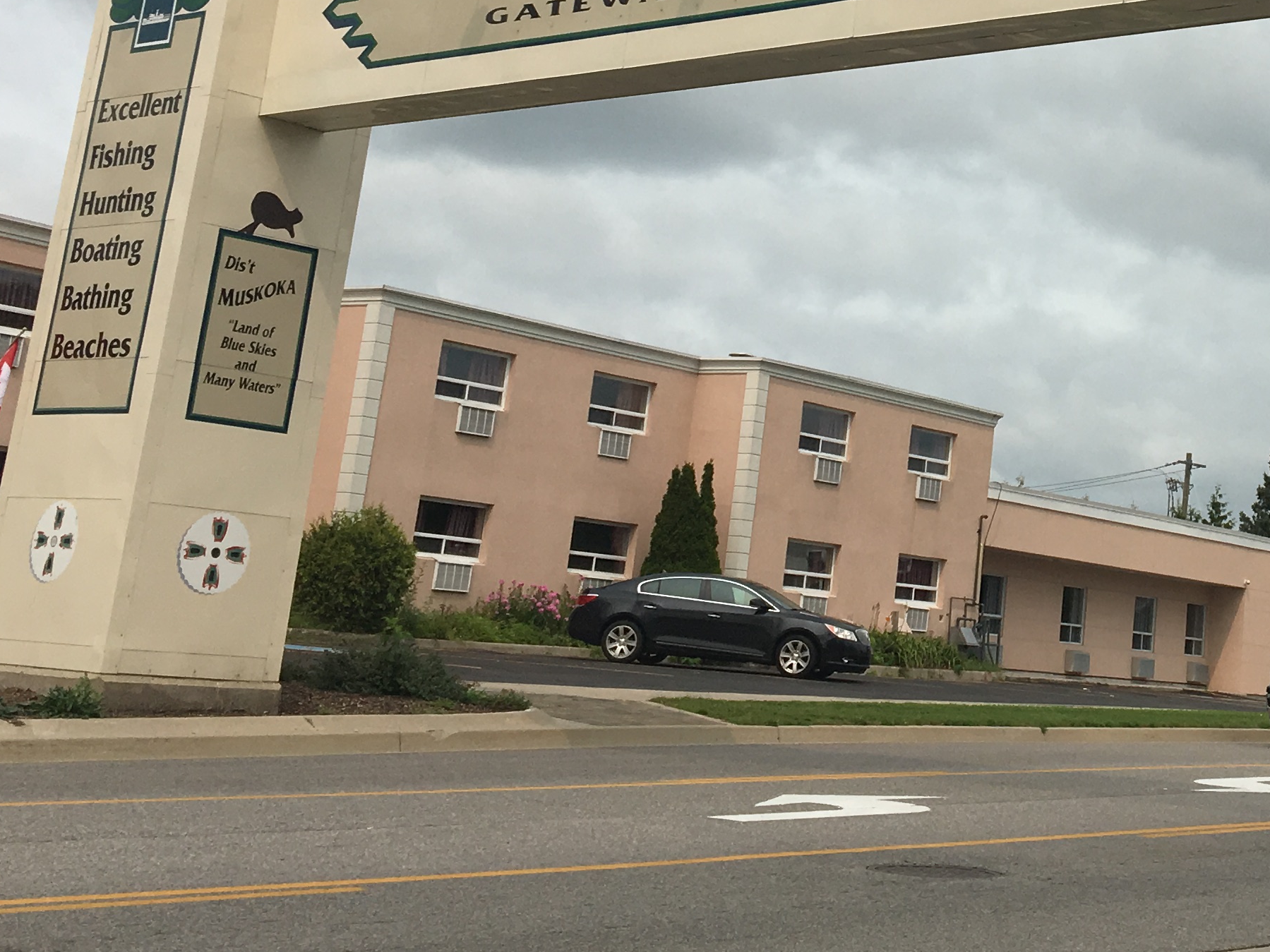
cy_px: 7
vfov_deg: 21.8
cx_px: 1134
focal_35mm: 65
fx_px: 2385
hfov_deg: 28.7
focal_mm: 4.15
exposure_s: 1/2653
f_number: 2.2
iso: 25
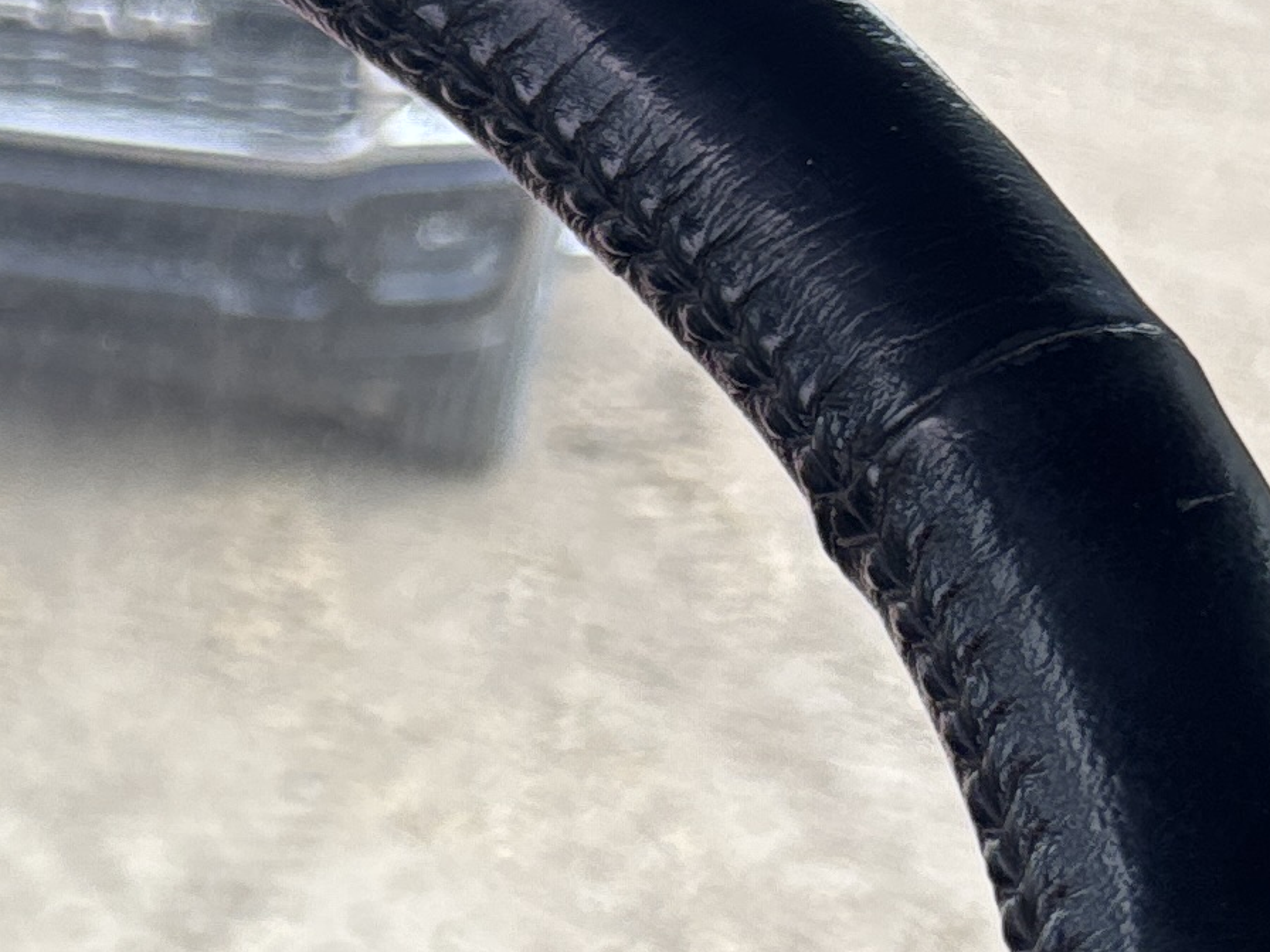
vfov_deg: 12.3
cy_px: 1264
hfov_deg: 14.4
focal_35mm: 117
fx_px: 4293
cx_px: -1135
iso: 50
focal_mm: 5.96
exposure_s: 1/370
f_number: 1.6
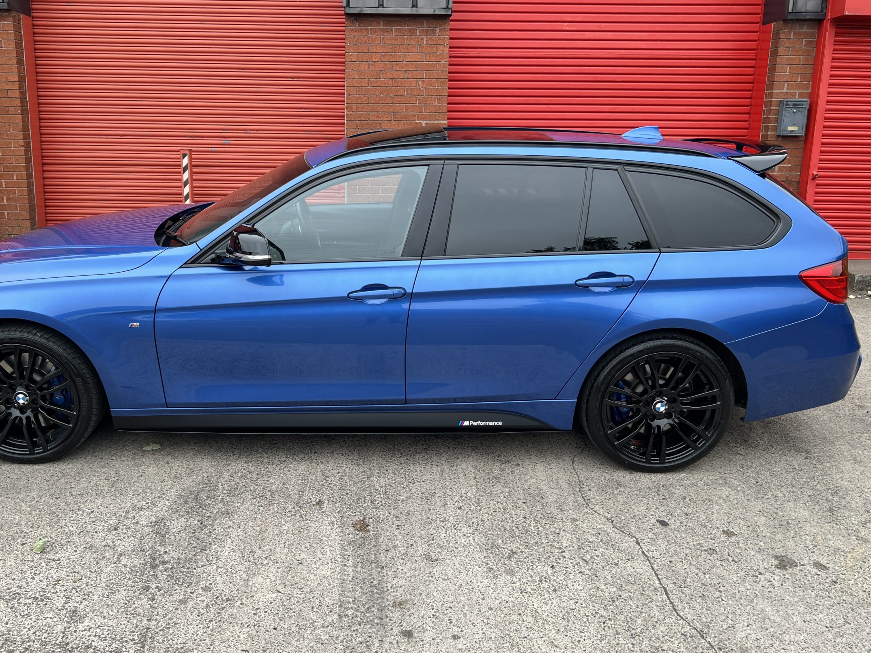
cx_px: 371
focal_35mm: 31
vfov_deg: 45.4
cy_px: 303
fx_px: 780
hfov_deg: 58.1
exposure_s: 1/121
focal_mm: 5.7
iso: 40
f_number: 1.5
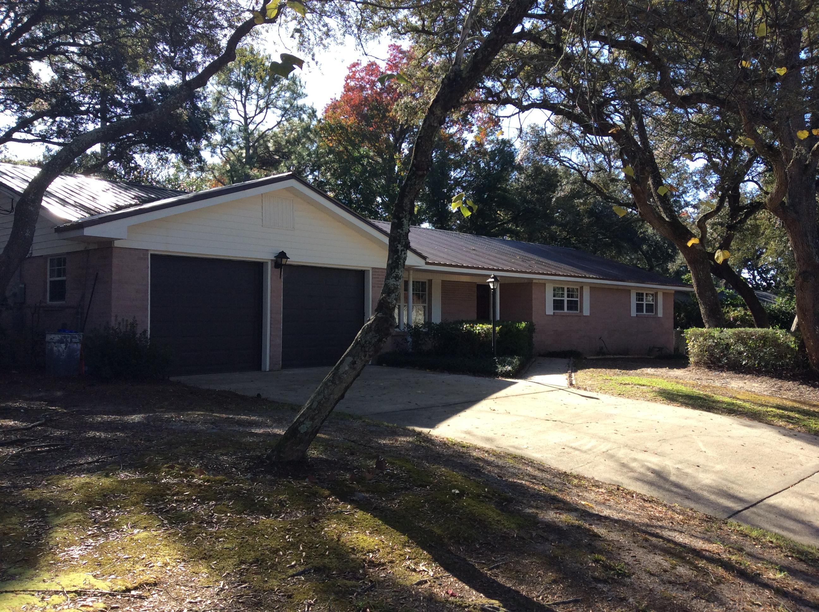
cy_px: 306
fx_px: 756
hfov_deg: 56.9
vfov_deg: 44.1
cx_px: 410
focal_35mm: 32
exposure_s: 1/465
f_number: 2.4
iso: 32
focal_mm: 3.3
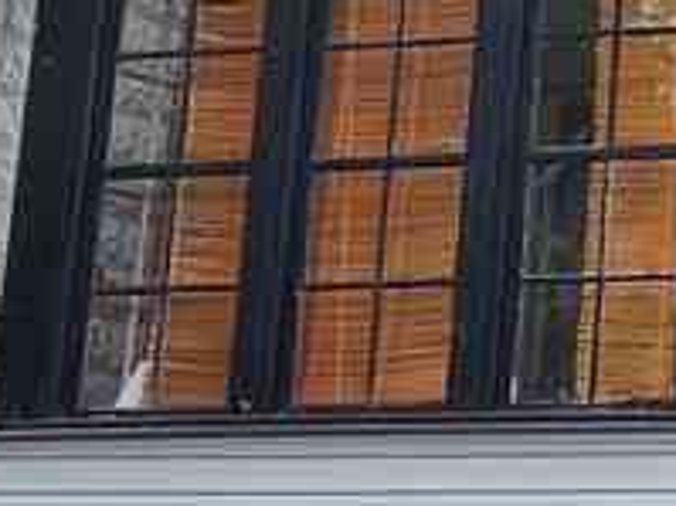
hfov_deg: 12.4
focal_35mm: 148
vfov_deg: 9.8
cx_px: 1148
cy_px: -221
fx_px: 2888
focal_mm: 6.4
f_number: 1.8
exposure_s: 1/692
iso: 12
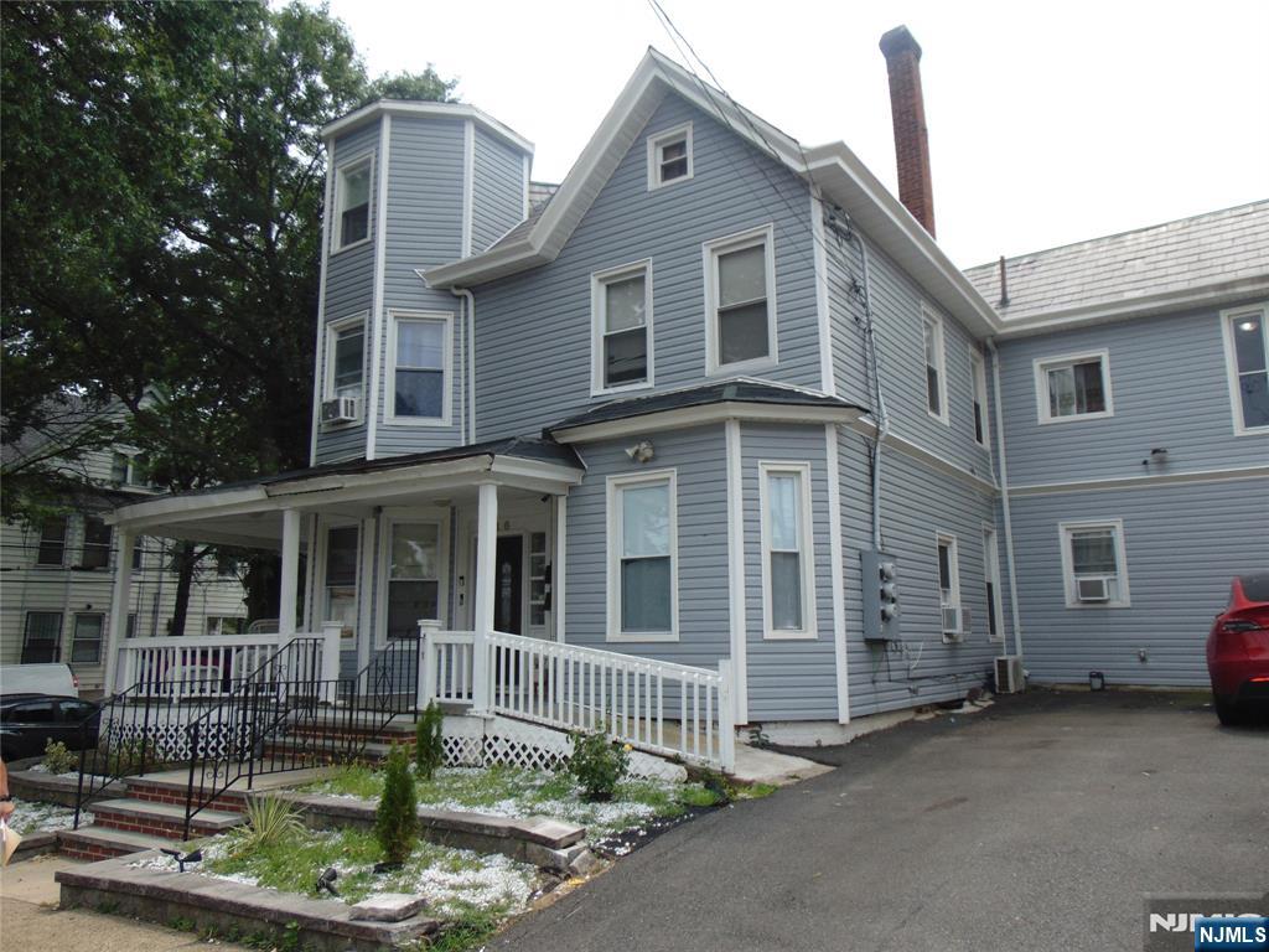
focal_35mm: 25
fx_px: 916
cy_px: 476
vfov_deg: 54.9
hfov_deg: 69.4
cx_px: 634
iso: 80
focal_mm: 4.5
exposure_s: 1/800
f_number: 3
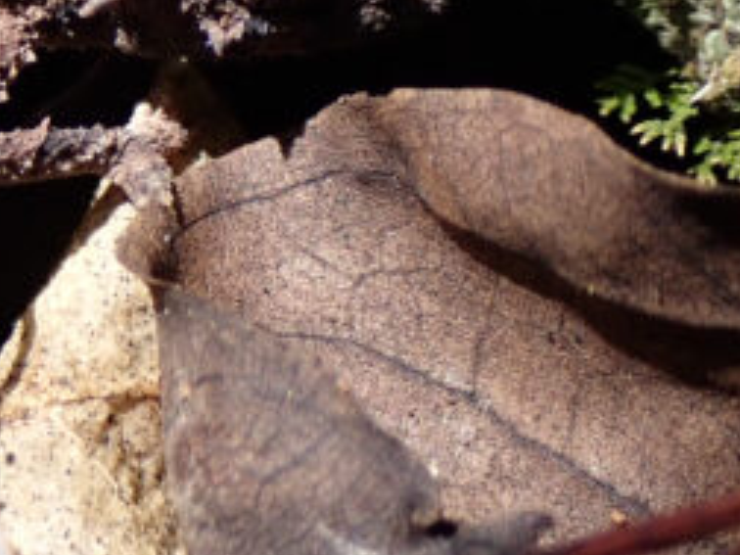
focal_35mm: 235
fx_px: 5024
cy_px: 38
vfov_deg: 6.3
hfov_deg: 8.3
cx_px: -282
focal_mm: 13.65
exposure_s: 1/80
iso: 200
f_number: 4.1
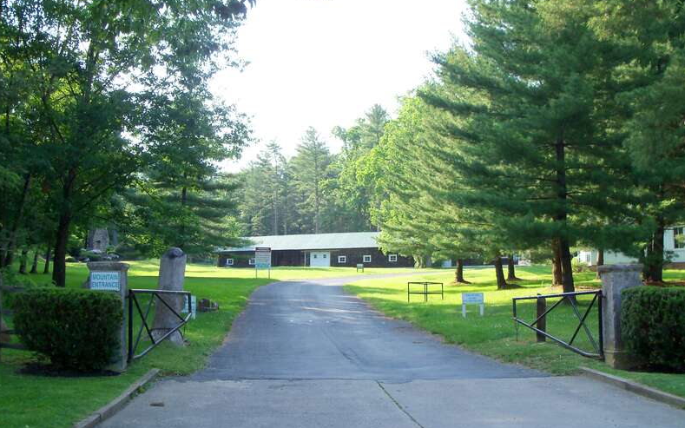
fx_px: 803
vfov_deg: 29.8
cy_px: 185
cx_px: 343
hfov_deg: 46.2
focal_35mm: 43
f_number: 3.1
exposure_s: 1/200
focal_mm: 7.2
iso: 80
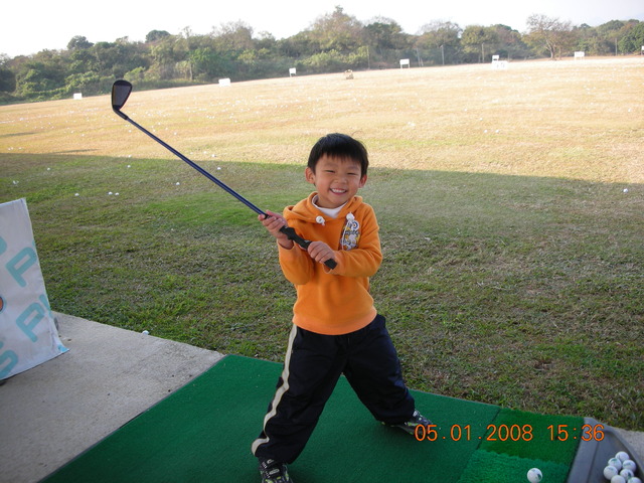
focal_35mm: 35
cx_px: 322
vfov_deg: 40.7
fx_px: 651
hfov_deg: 52.6
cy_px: 242
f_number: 3
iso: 50
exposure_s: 1/120
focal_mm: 5.8
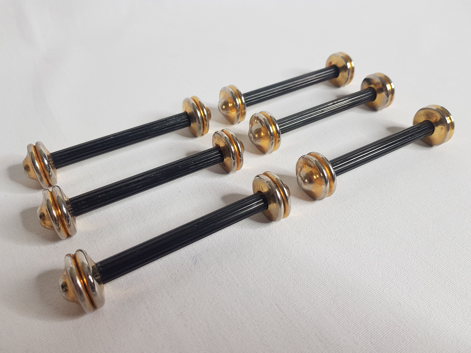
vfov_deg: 53.1
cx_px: 236
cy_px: 176
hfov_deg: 67.3
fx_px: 354
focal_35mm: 26
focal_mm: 4.2
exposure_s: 1/50
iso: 50
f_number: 1.7
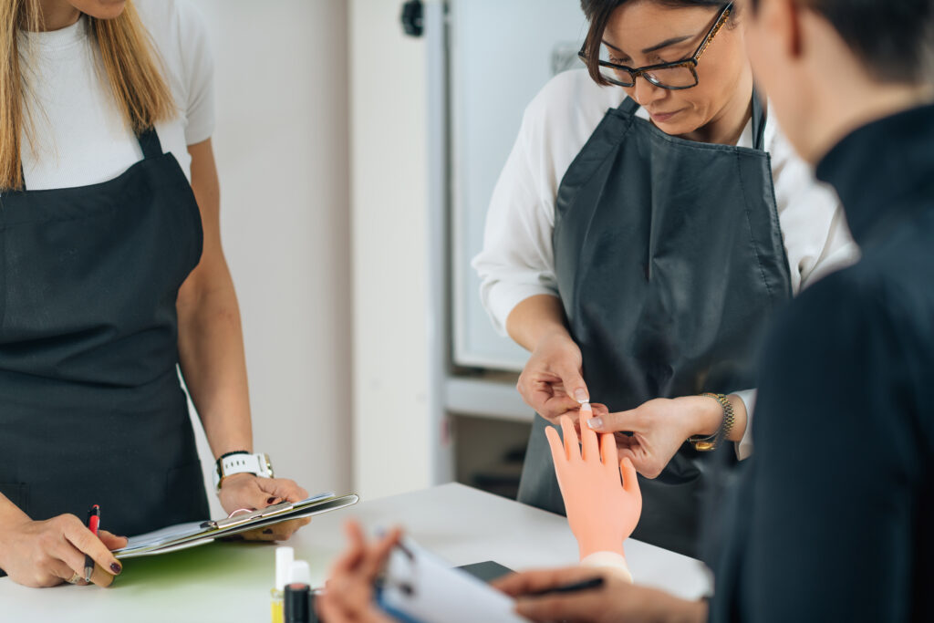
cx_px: 467
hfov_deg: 23.9
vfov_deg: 16.1
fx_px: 2205
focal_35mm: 85
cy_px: 312
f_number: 2.5
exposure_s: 1/200
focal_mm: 85
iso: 64
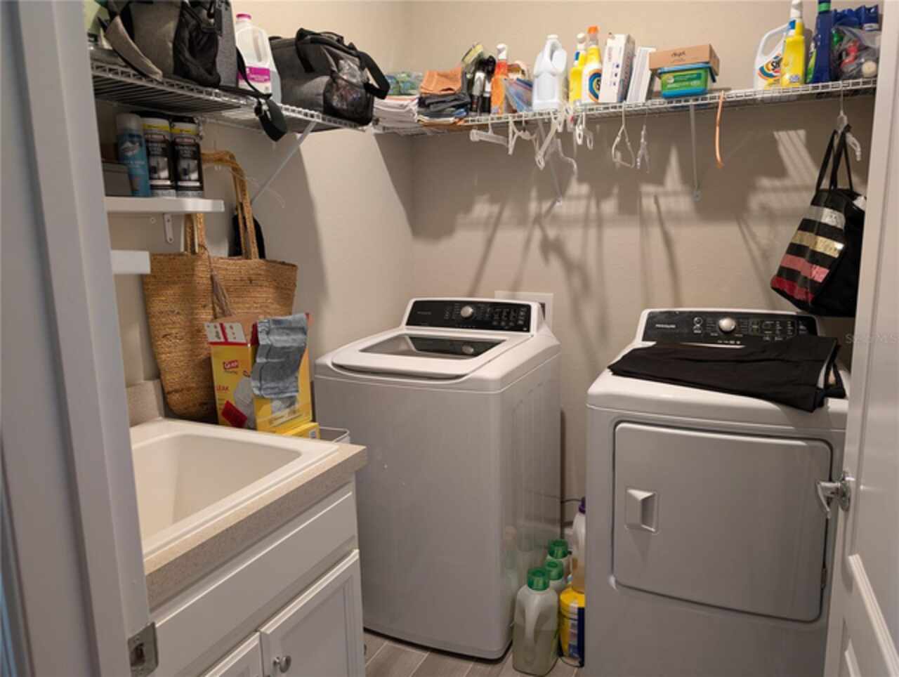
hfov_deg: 71.5
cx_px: 450
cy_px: 338
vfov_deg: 56.9
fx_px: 624
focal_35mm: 24
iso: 133
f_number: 1.68
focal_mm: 6.9
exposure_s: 1/24
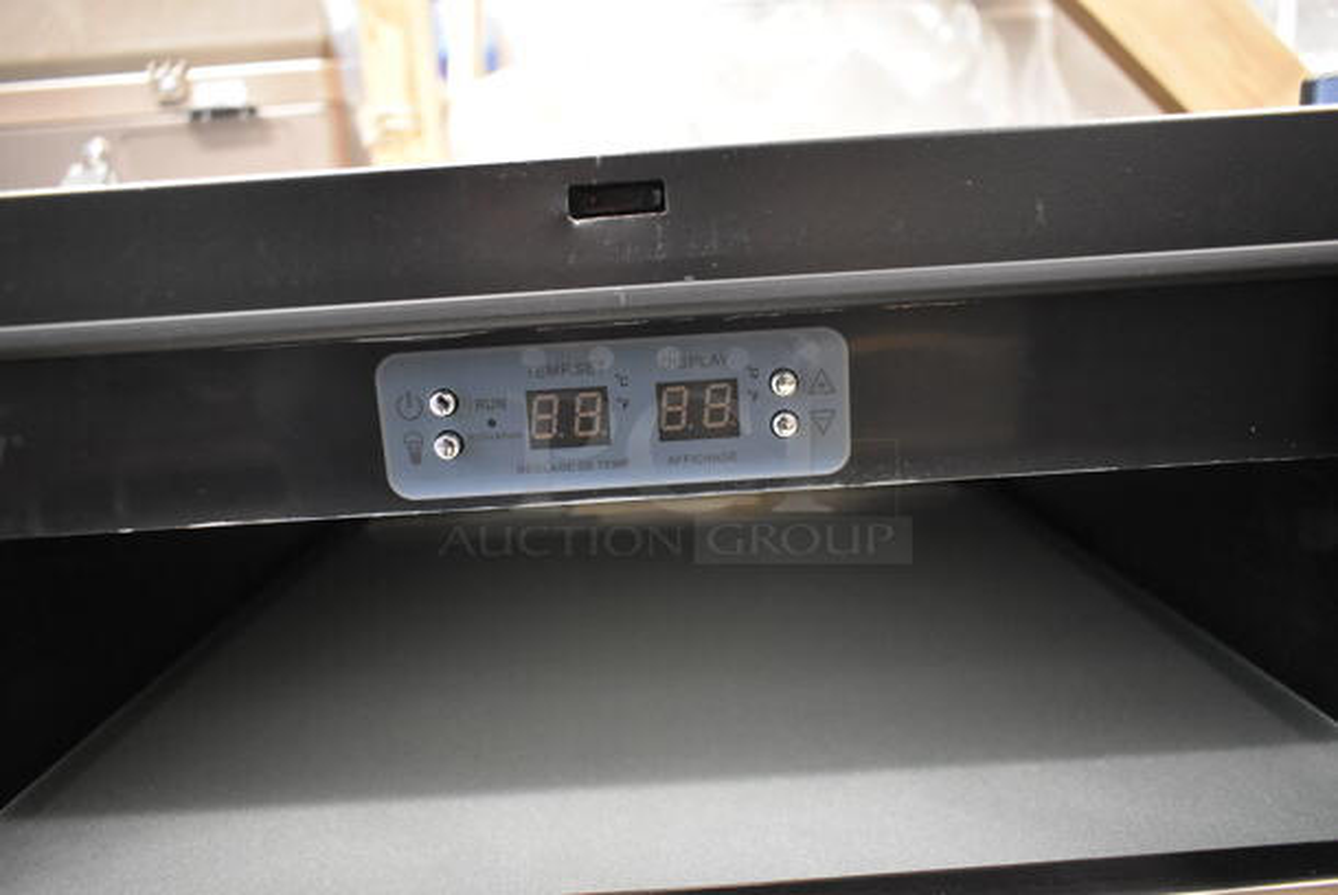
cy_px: 448
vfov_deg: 48.0
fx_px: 1004
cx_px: 669
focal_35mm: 27
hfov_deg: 67.3
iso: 4000
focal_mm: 18
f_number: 3.5
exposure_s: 1/30
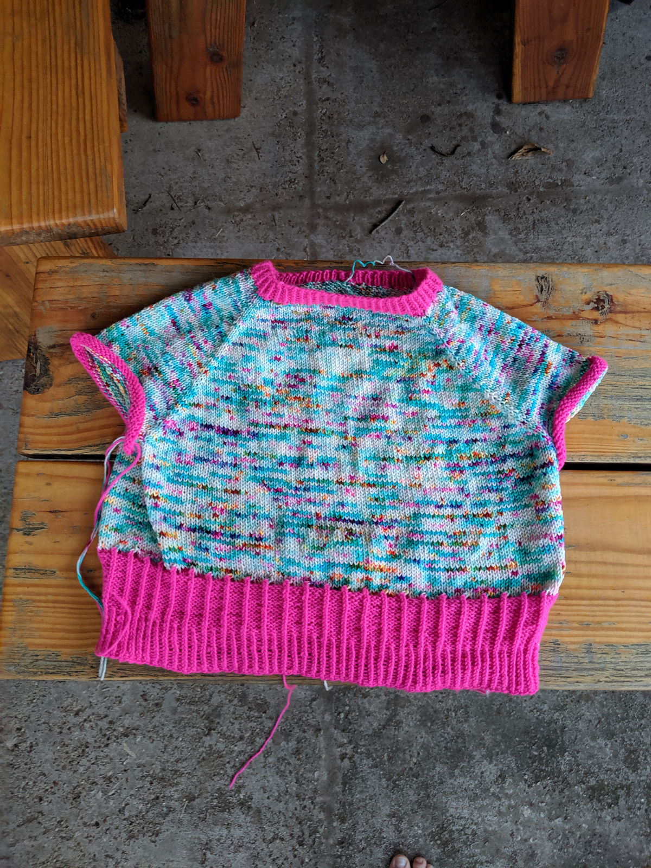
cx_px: 326
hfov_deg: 51.4
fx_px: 677
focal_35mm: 27
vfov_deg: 65.3
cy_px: 434
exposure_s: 1/27
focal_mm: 4.44
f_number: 1.8
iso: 452
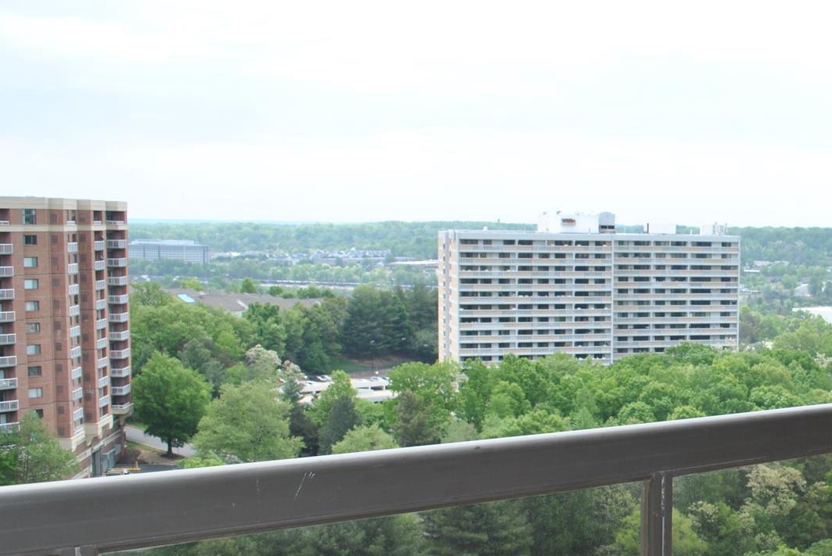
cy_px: 368
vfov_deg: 25.9
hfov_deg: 35.8
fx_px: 1203
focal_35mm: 52
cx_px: 757
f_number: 7.1
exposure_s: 1/200
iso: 100
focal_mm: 18
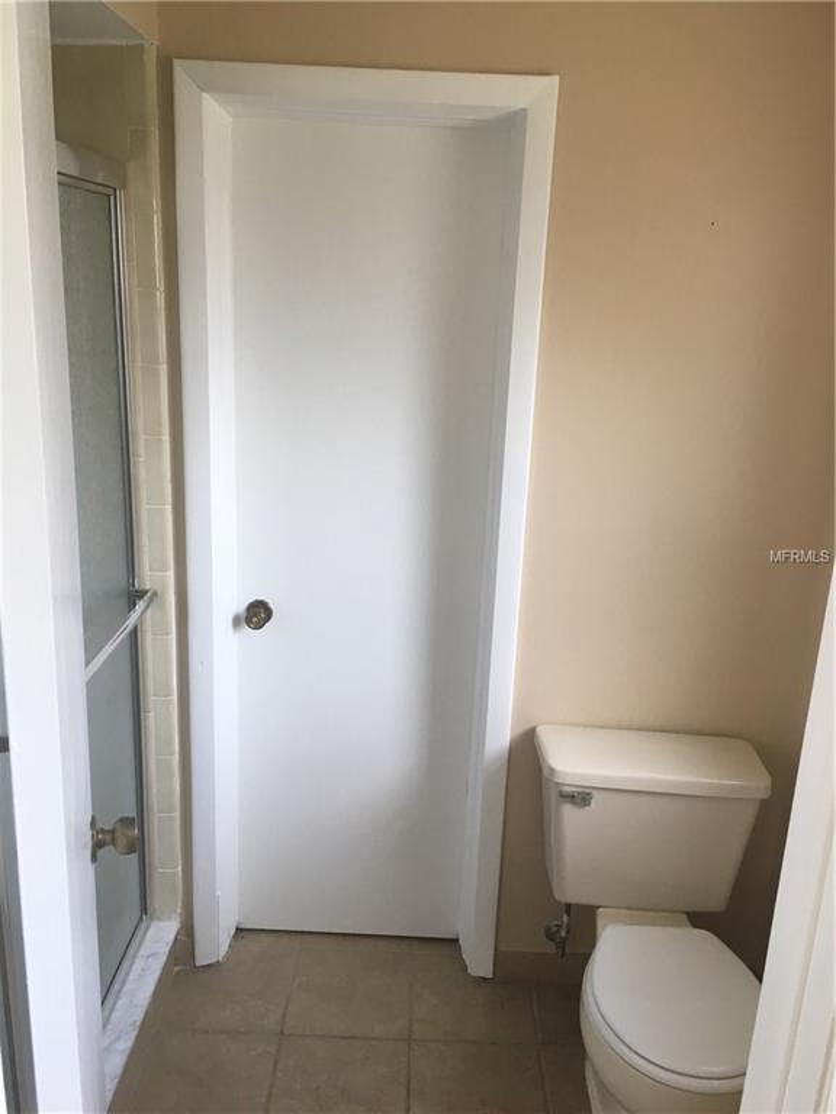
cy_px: 557
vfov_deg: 61.7
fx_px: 934
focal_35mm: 29
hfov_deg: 48.2
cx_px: 418
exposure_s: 1/40
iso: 32
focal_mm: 4.15
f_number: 2.2
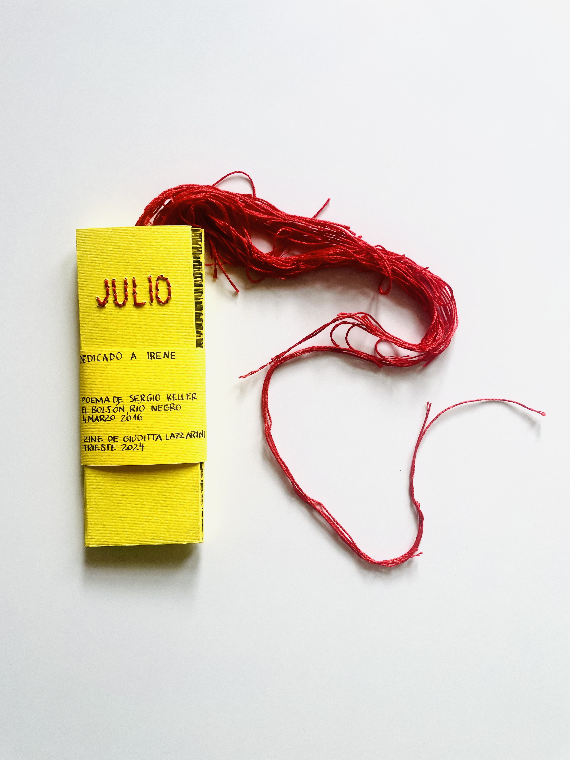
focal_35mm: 26
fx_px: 571
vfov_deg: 67.3
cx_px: 285
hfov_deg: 53.1
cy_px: 380
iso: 32
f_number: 1.6
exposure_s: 1/219
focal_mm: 4.2
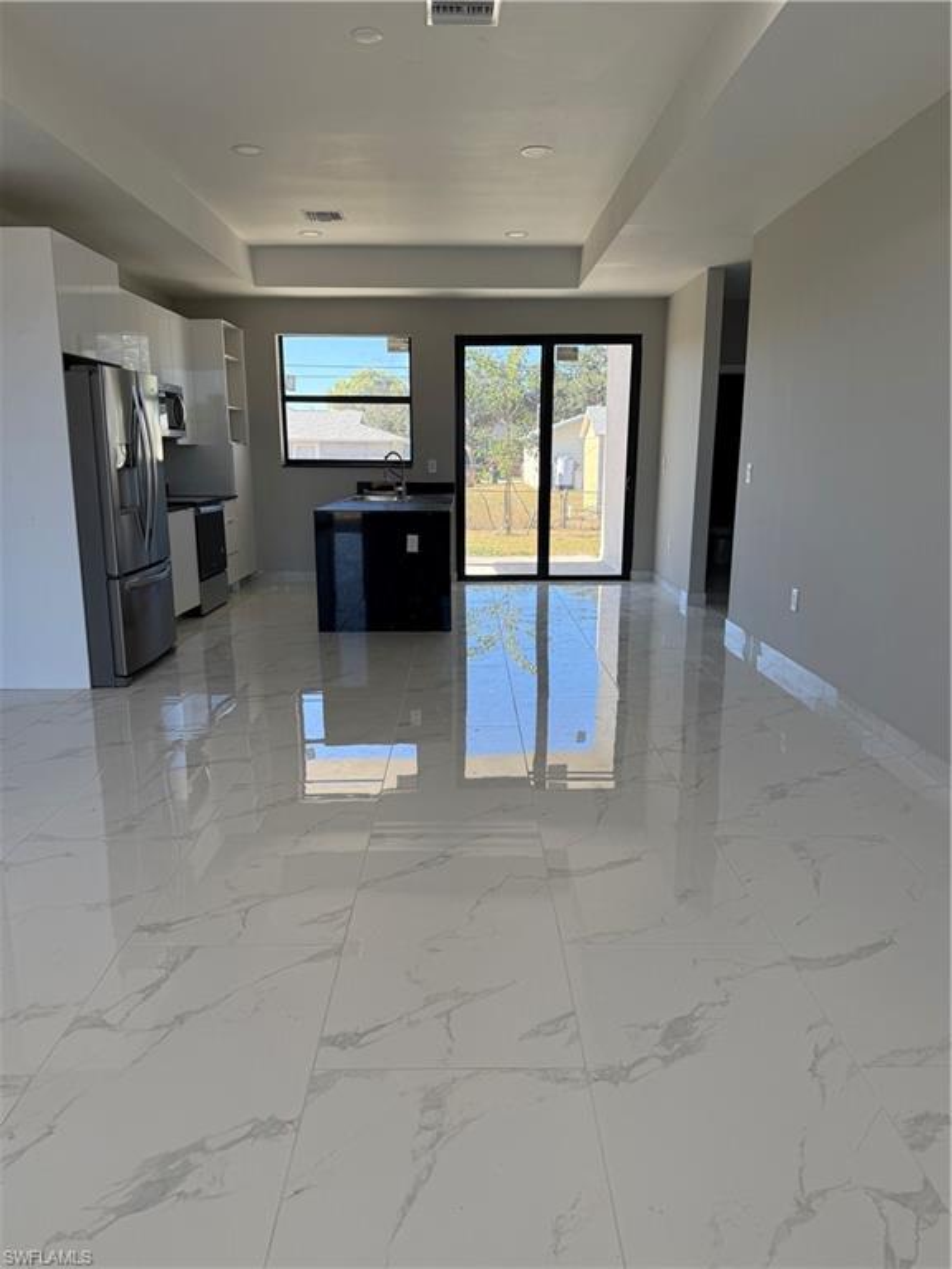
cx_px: 476
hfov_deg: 56.8
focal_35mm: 24
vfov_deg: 71.6
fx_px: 880
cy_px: 634
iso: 100
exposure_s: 1/325
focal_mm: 6.76
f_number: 1.78
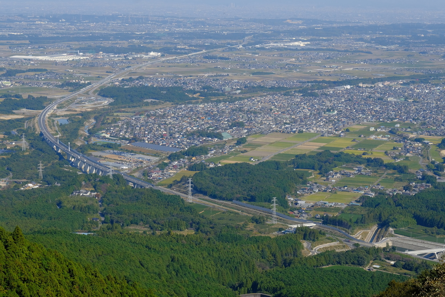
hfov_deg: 27.0
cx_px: 222
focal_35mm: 75
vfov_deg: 18.2
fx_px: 927
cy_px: 148
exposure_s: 1/750
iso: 640
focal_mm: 50
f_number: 11
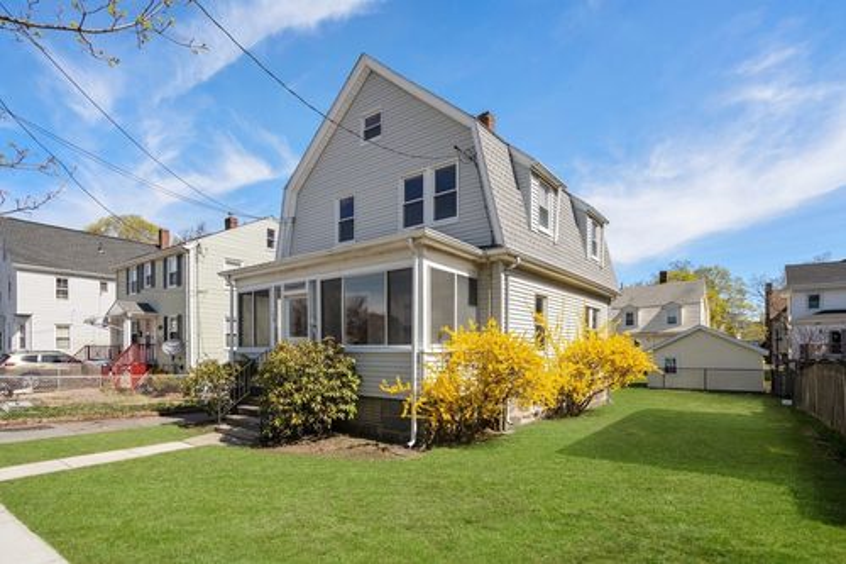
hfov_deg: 93.3
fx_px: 399
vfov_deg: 70.4
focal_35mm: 17
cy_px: 282
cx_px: 423
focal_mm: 17
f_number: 7.1
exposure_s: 1/800
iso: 320
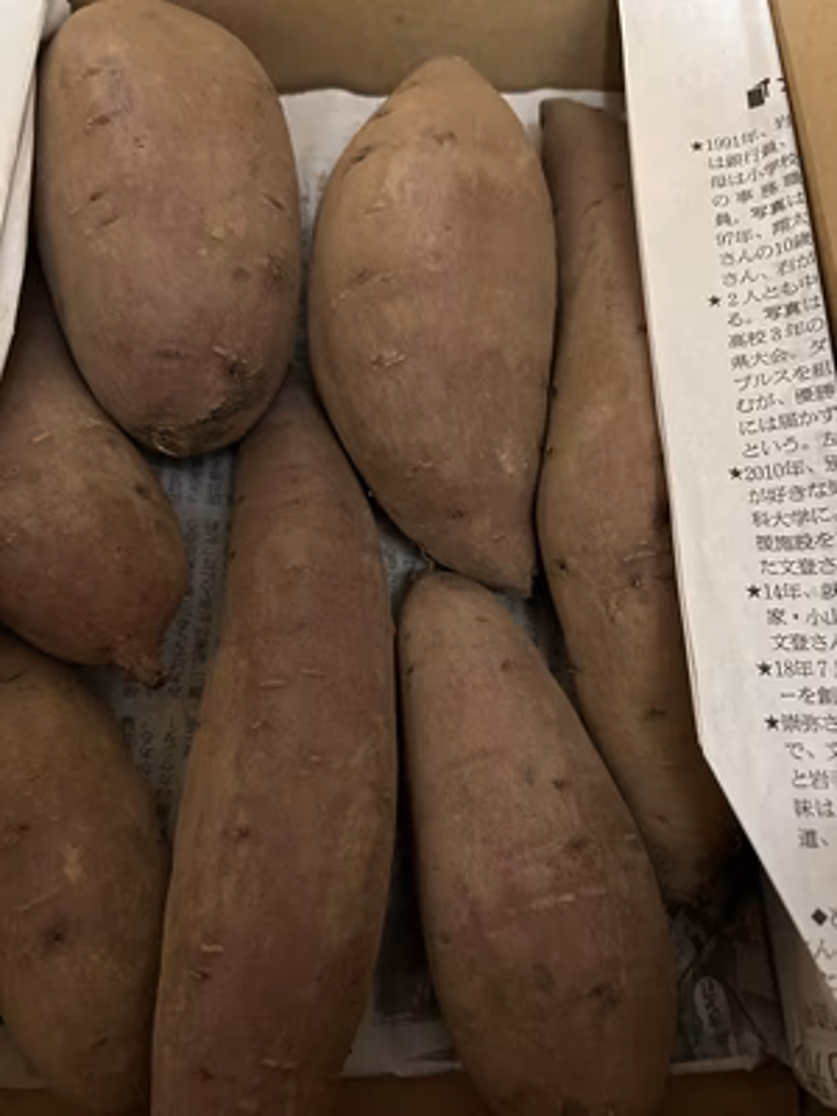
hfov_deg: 53.1
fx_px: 838
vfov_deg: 67.3
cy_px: 558
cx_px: 418
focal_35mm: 26
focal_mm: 5.7
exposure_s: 1/25
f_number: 1.5
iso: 500
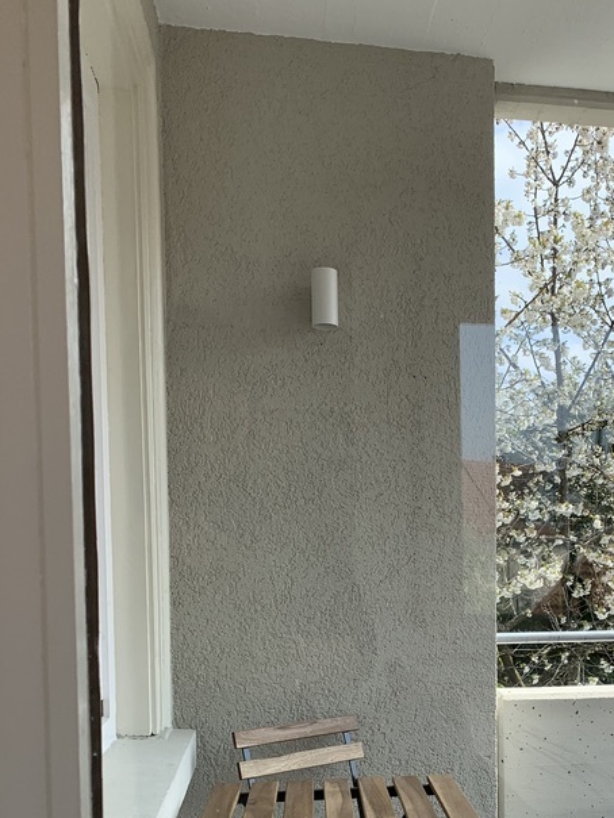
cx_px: 513
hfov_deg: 31.8
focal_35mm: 44
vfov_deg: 41.8
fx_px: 1040
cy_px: 598
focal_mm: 4.25
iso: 25
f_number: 1.8
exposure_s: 1/1032
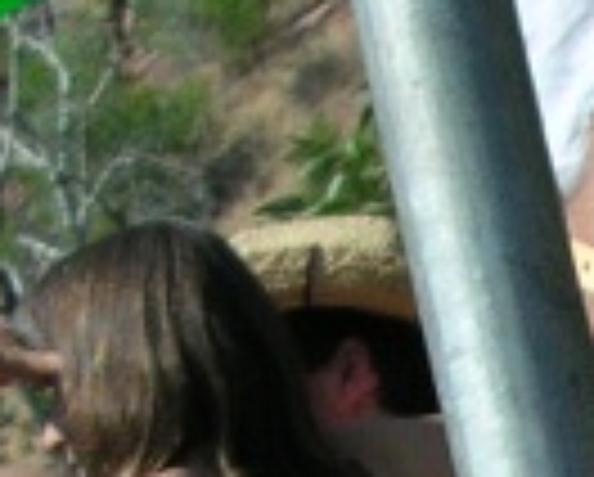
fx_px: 3803
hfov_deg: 8.3
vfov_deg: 6.8
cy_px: 1076
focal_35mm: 216
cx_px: 1390
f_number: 2.7
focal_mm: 5.6
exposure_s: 1/1205
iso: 100
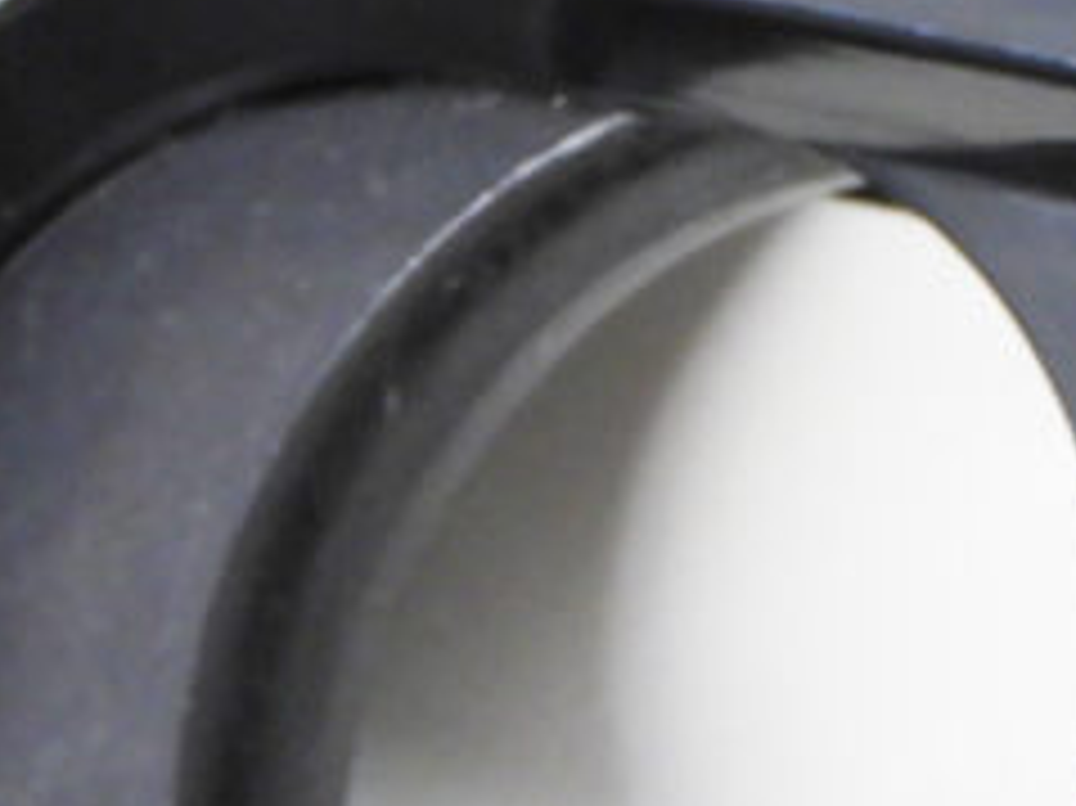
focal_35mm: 352
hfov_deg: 5.6
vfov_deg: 4.2
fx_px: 10936
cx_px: 891
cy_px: -522
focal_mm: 18.8
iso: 200
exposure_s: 1/20
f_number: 4.8
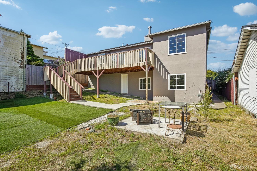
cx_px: 128
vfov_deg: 70.4
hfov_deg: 93.3
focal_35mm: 17
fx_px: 121
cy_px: 86
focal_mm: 17
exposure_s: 1/1000
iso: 400
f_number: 8
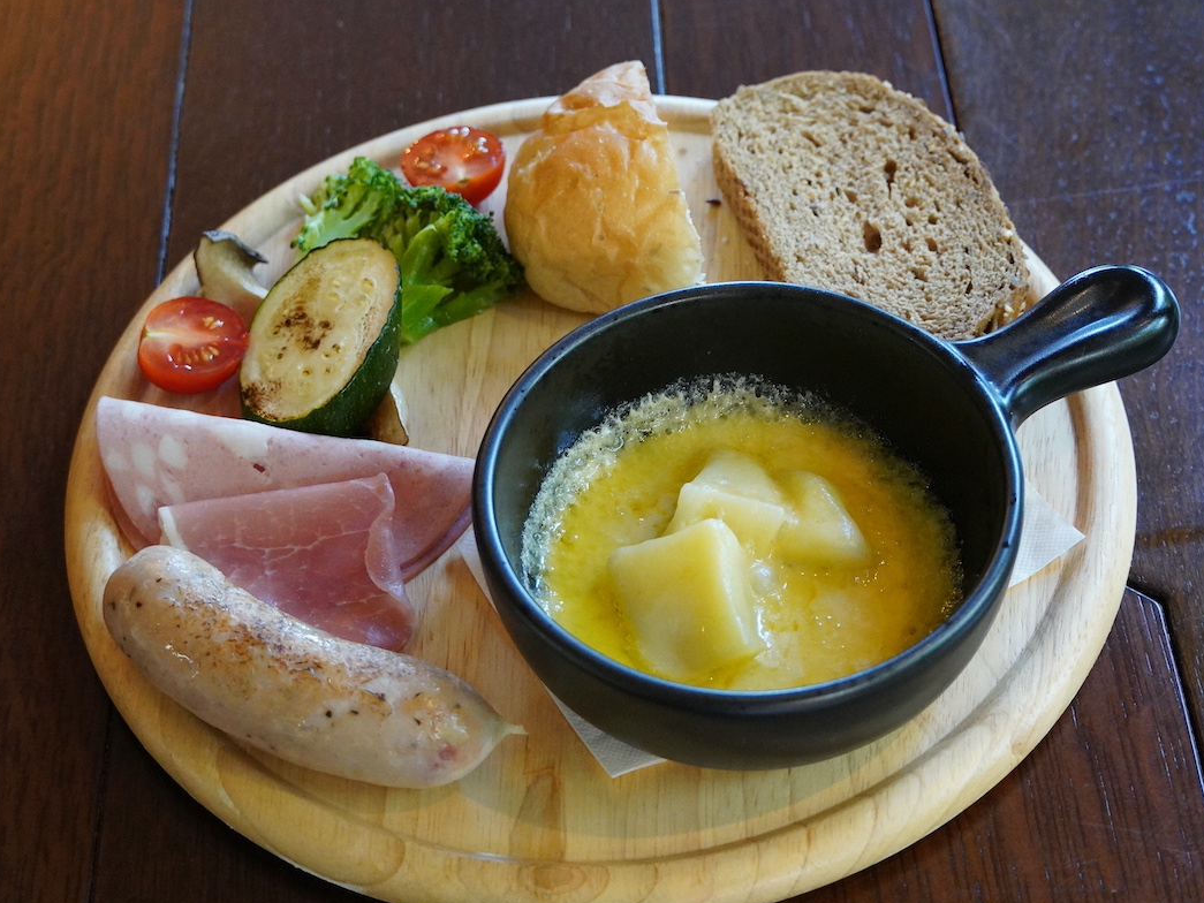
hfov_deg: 30.0
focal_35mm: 65
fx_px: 2245
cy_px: 455
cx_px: 639
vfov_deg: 22.7
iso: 4000
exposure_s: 1/160
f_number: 4.5
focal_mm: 39
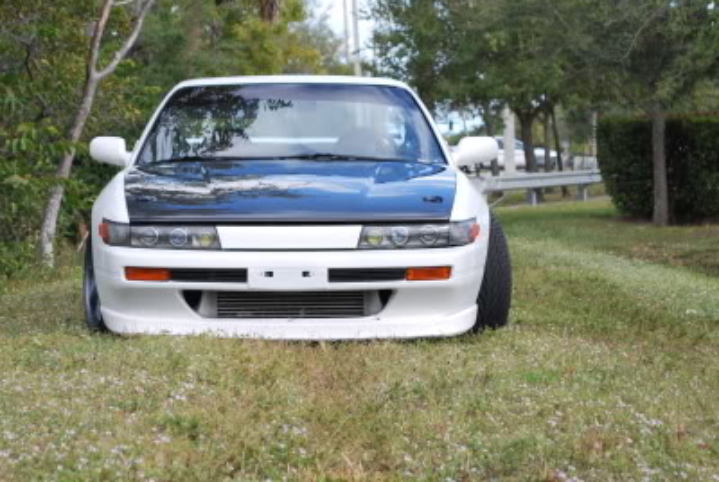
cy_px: 234
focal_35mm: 132
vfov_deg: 10.4
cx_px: 287
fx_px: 2636
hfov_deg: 15.5
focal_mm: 55
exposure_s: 1/125
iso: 100
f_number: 5.6
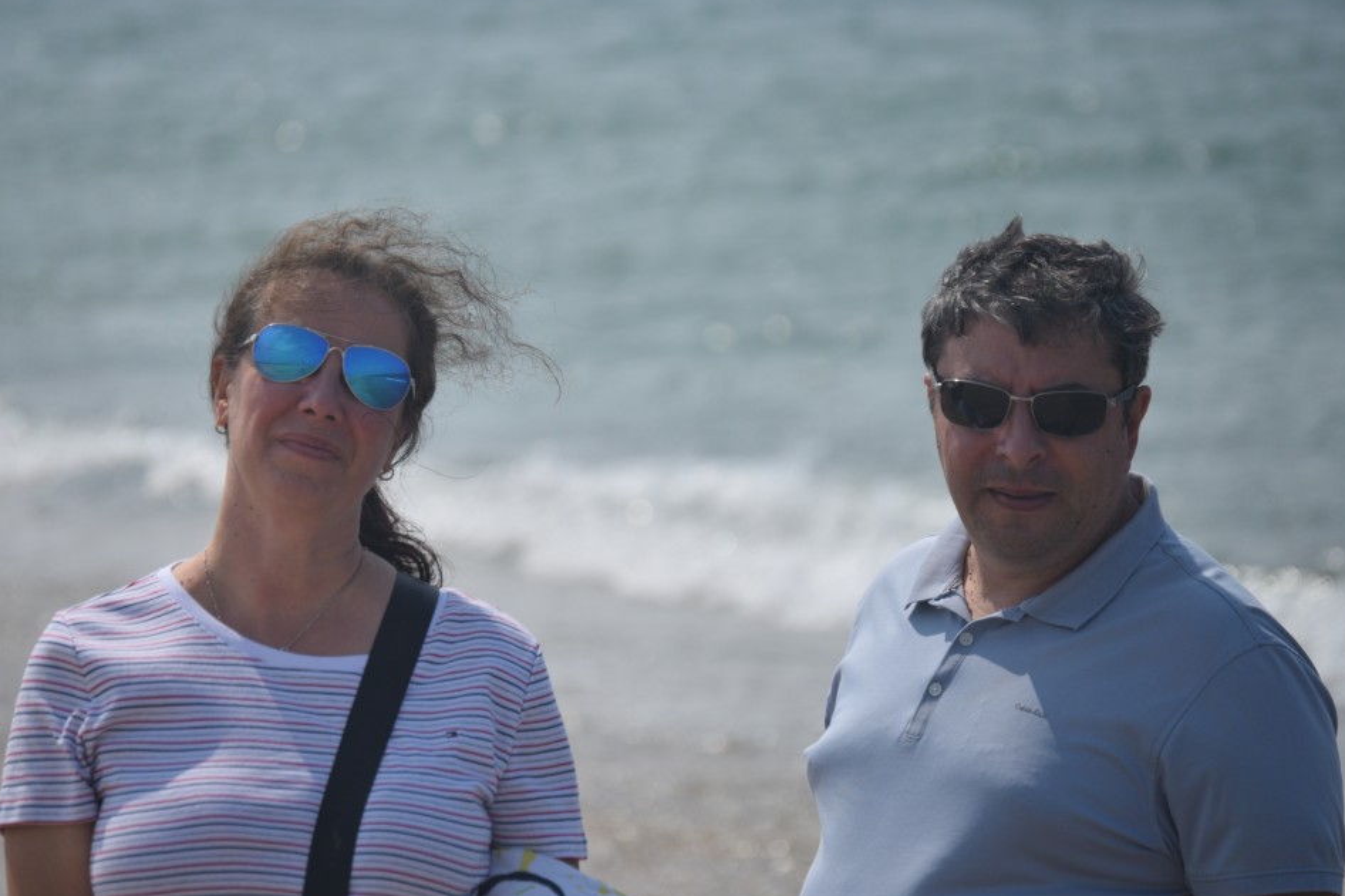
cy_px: 449
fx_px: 9918
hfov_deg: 7.8
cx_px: 586
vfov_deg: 5.2
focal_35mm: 266
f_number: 5.3
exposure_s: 1/4000
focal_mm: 155
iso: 200
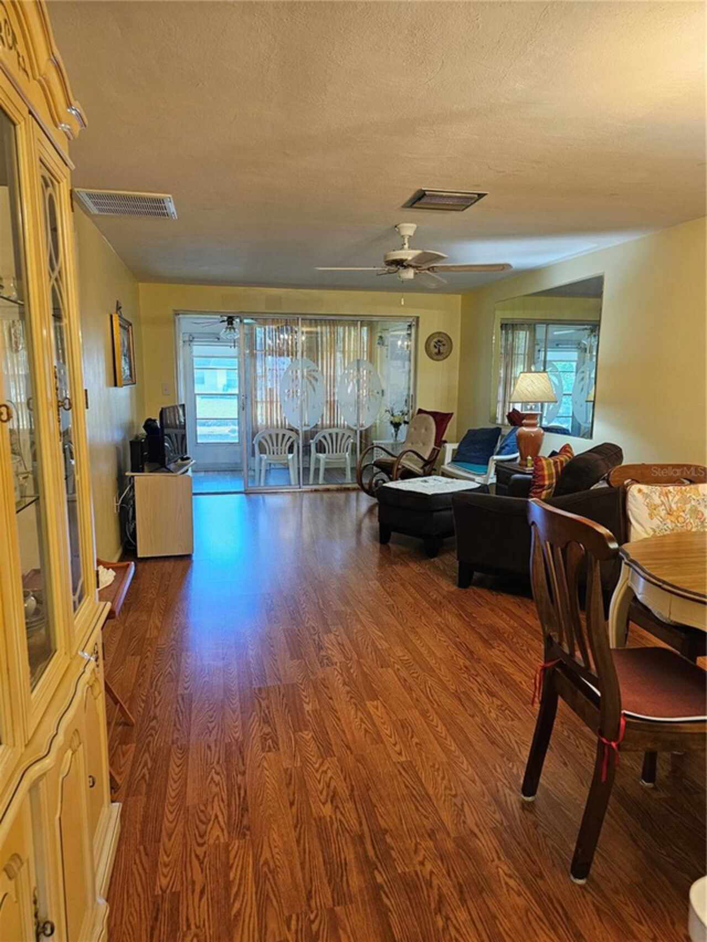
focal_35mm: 23
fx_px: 626
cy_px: 471
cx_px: 354
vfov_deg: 73.9
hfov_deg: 58.9
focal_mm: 6.3
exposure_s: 1/120
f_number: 1.7
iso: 640
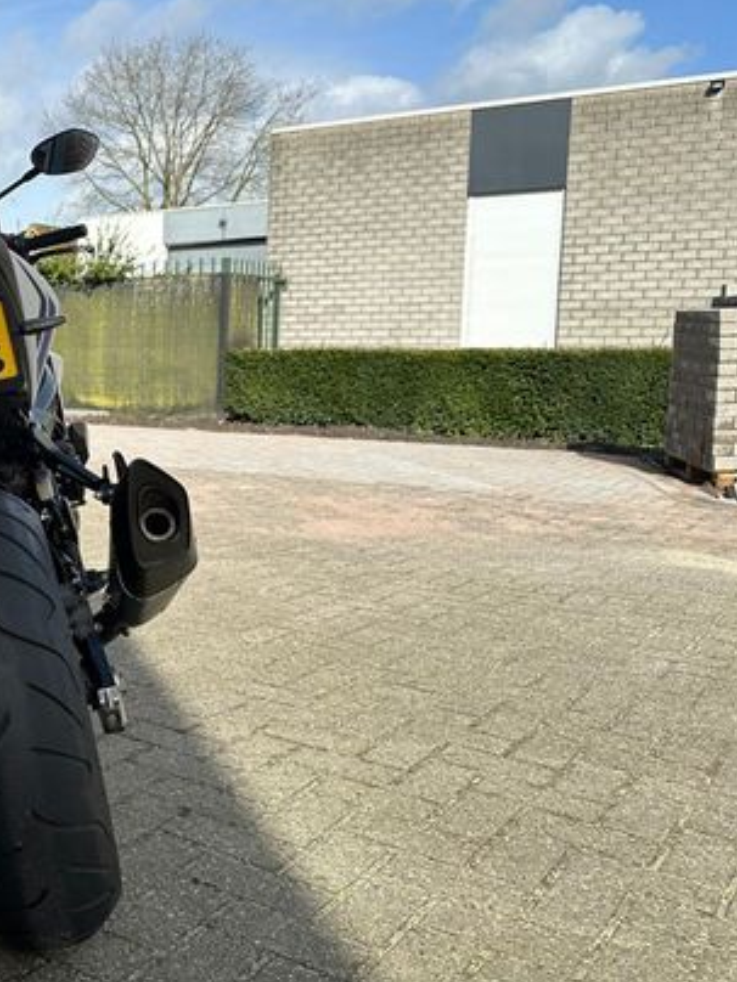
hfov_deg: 34.0
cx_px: -17
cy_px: 484
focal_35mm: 38
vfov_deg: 49.0
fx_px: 1079
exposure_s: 1/3472
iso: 80
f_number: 1.78
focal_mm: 6.86
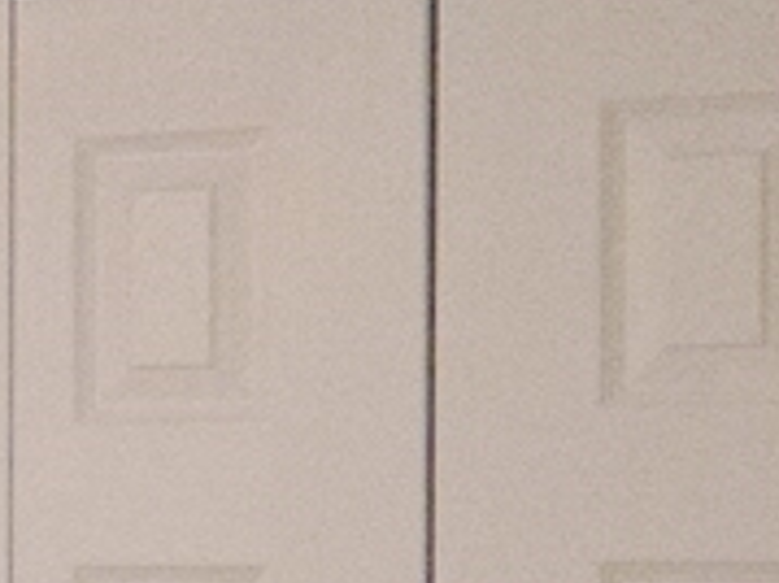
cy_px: 1249
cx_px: -1047
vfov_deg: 8.7
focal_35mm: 160
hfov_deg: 10.7
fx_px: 3598
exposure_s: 1/125
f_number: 3.5
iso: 3200
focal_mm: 14
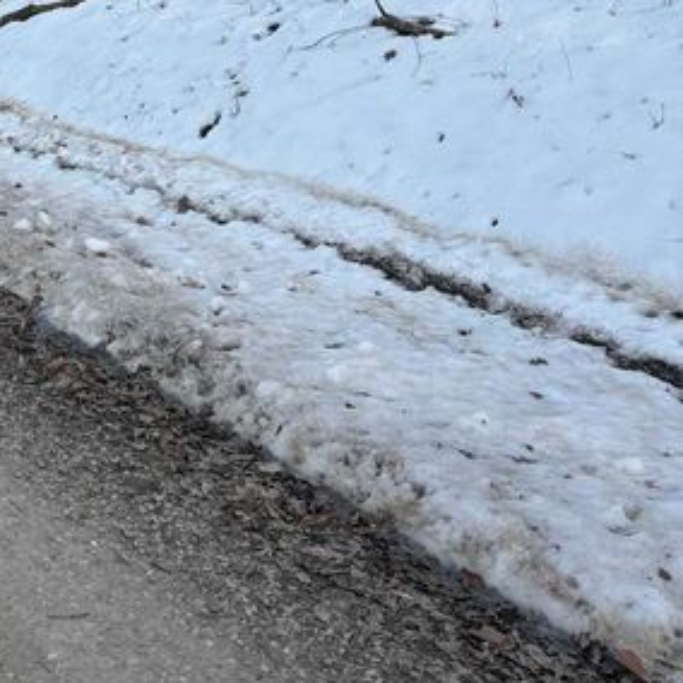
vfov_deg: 28.8
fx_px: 1205
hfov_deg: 30.5
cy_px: -64
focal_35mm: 54
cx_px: 91
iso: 50
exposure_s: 1/920
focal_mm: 5.96
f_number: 1.6
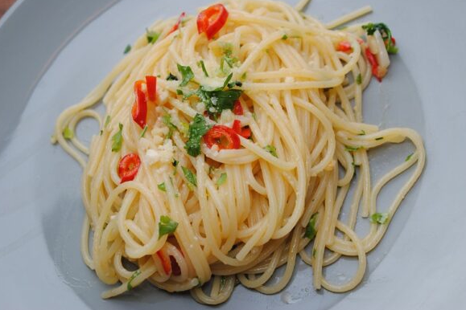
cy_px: 153
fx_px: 634
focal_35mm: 49
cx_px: 233
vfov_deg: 27.5
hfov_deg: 40.3
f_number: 4.8
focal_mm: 32
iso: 100
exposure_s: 1/60
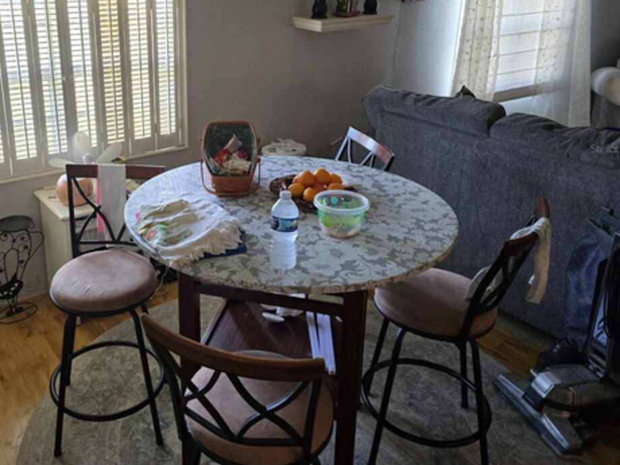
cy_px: 148
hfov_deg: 55.7
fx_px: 573
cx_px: 210
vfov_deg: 43.4
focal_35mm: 32
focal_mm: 6.3
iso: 320
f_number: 1.7
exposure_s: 1/120
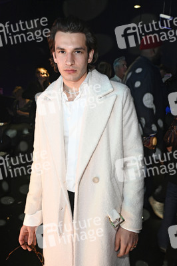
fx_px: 251
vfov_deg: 55.8
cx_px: 88
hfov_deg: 38.8
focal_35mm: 34
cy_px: 133
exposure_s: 1/20
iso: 2000
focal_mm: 34
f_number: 5.6
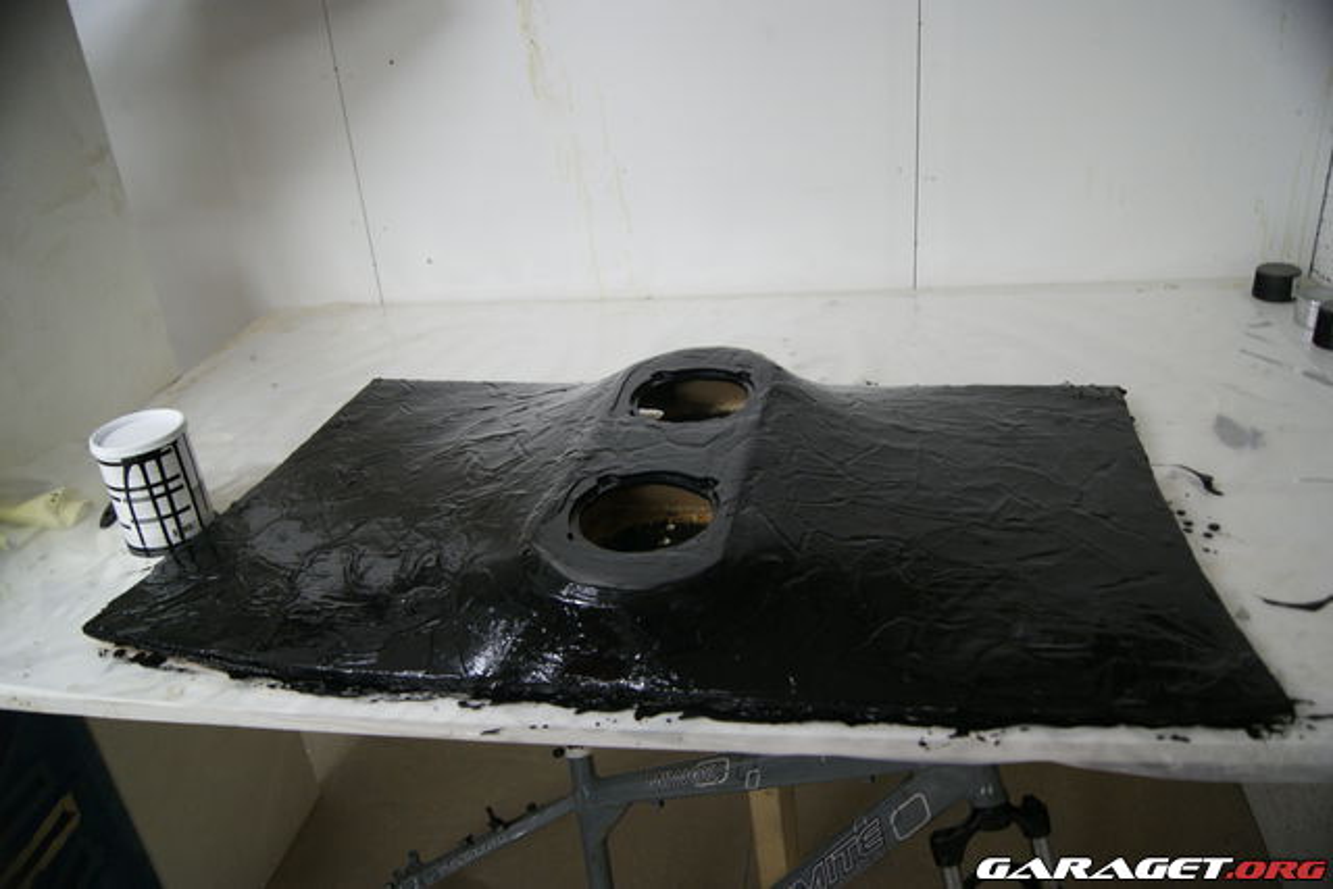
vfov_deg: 48.0
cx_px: 666
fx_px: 1000
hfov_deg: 67.4
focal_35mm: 27
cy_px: 444
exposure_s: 1/8
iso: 400
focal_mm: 18
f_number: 3.5
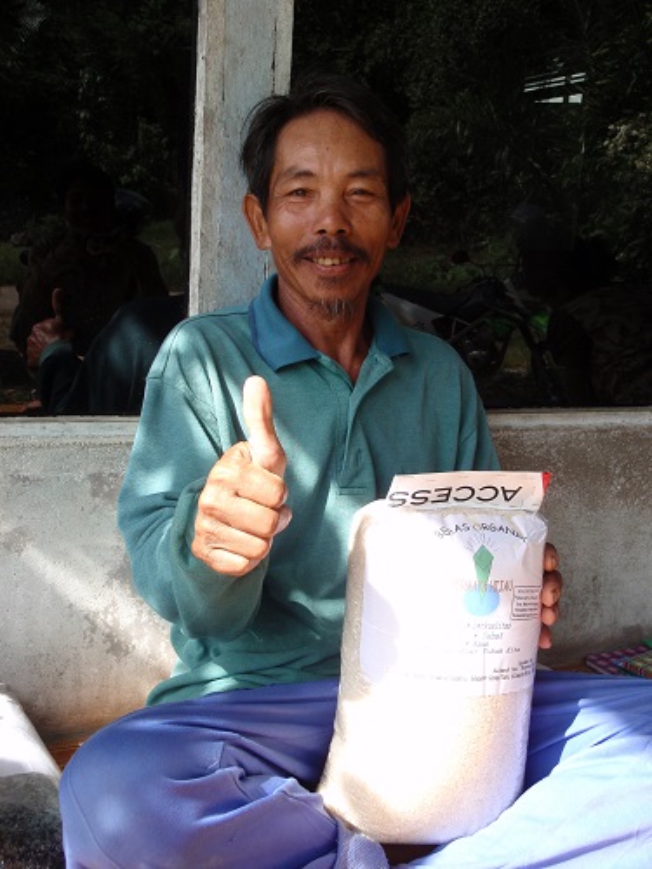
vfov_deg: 46.8
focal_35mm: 40
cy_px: 434
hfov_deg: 36.0
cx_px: 326
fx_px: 1005
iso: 64
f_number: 3.9
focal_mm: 7.25
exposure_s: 1/125
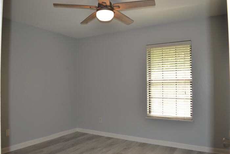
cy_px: 77
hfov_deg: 67.4
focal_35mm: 27
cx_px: 115
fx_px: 173
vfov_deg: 47.9
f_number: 4
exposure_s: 1/125
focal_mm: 18
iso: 400
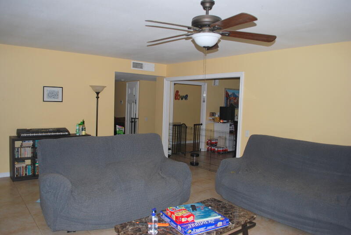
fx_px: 264
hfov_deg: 67.3
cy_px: 118
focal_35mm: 27
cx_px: 176
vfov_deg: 48.1
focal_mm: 18
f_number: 3.5
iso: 200
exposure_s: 1/60
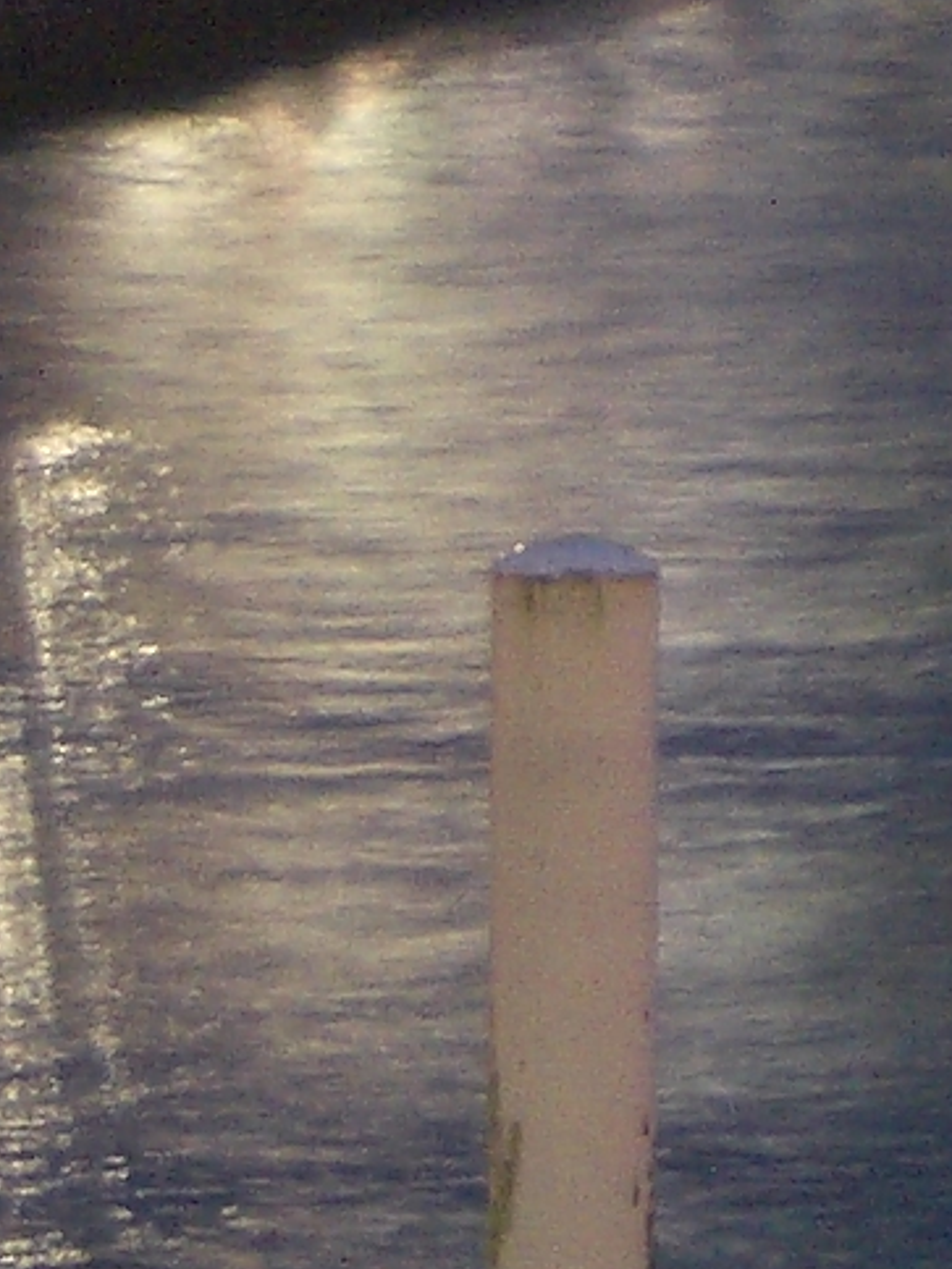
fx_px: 12907
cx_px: 1212
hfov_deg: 4.2
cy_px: -627
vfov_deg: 5.6
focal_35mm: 352
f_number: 3.9
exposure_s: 2
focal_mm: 12.2
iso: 100
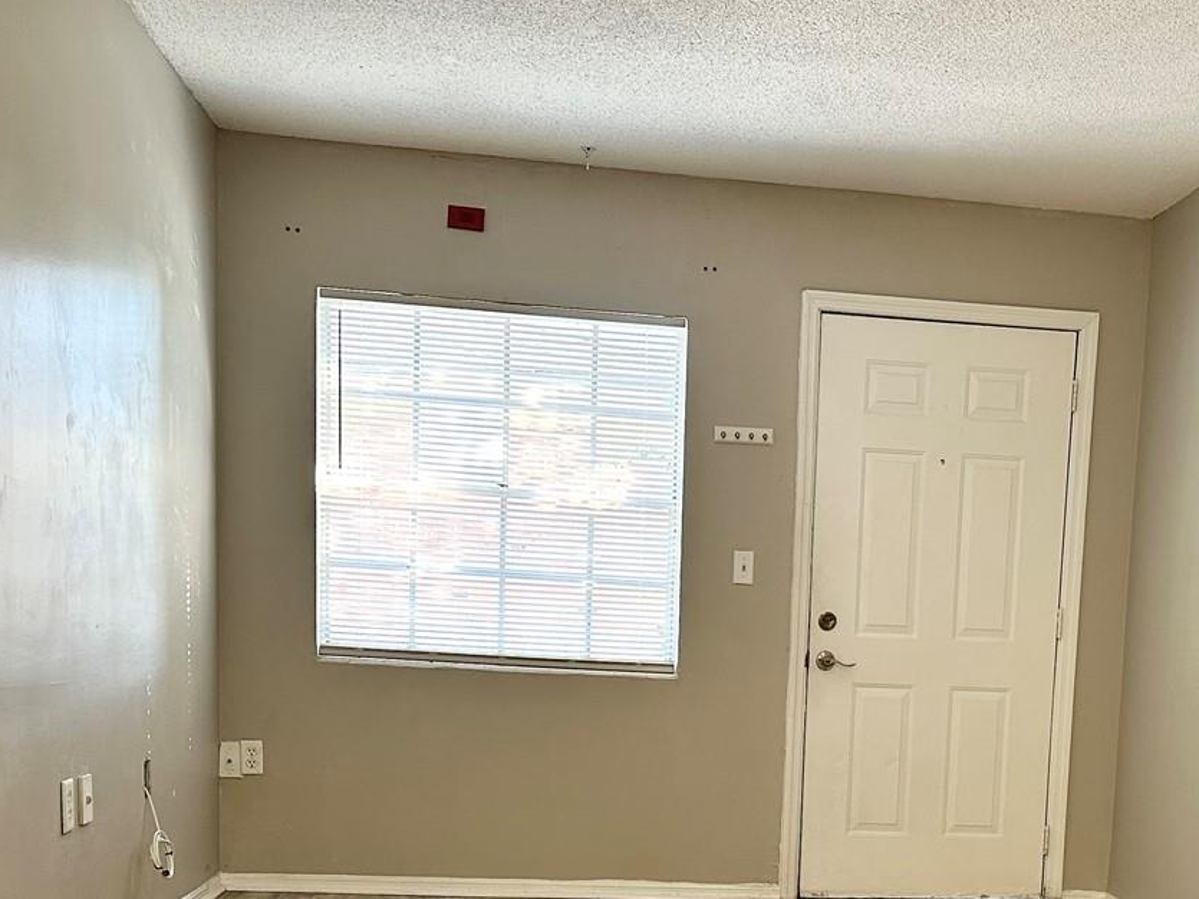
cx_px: 820
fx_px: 1593
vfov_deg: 29.9
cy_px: 842
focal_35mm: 46
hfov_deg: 40.6
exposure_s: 1/120
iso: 200
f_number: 1.78
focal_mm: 6.86
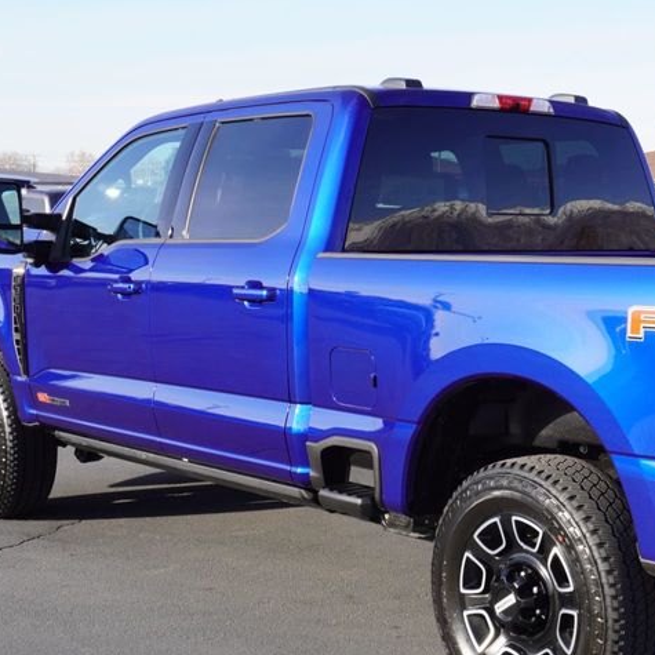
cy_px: 423
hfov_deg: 25.6
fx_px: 1413
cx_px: 543
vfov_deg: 26.0
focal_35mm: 66
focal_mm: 24
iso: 100
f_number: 8
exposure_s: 1/100
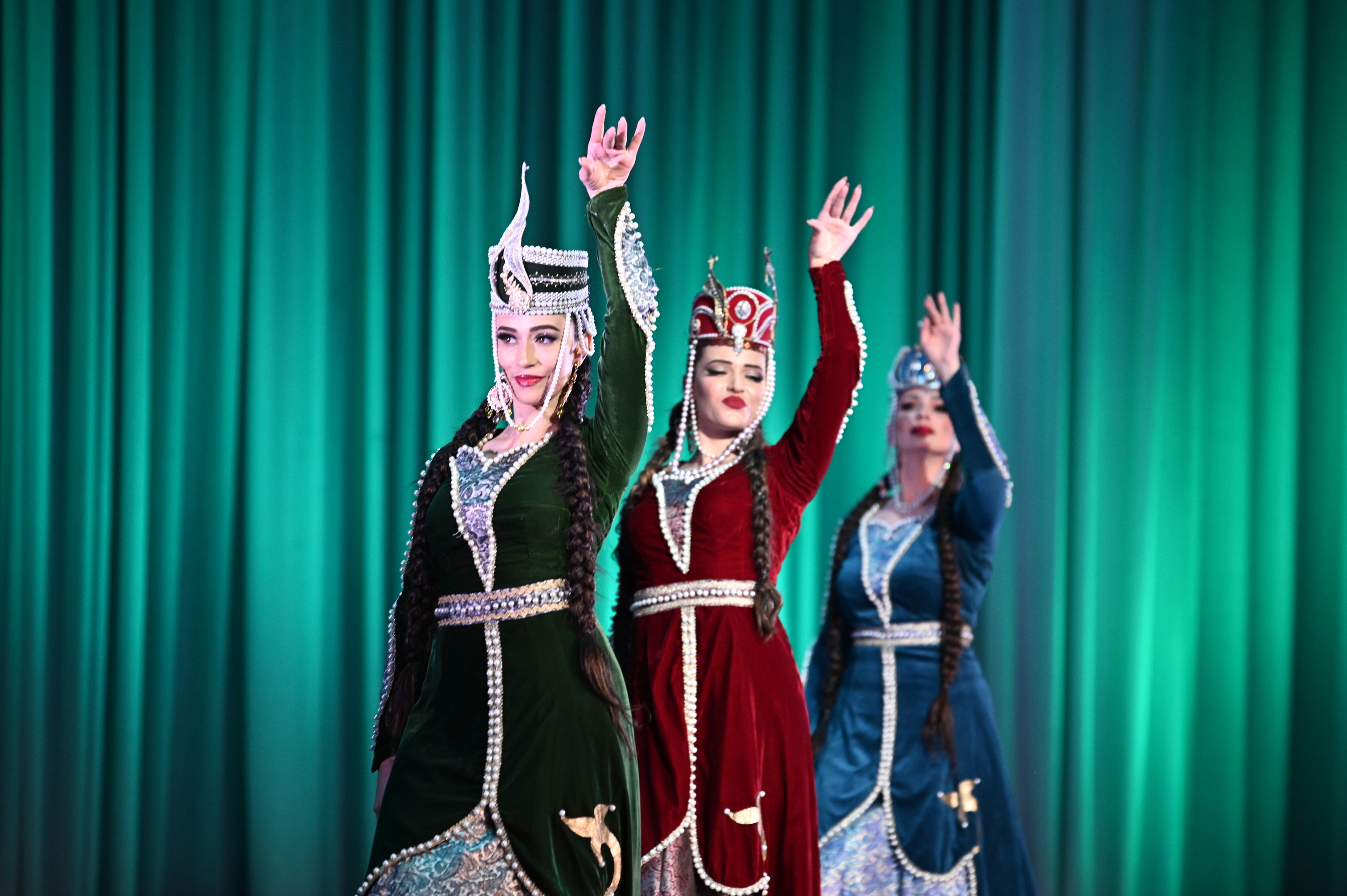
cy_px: 448
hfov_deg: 10.3
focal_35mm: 200
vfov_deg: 6.9
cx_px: 674
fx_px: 7478
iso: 2000
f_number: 3.2
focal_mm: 200
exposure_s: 1/400
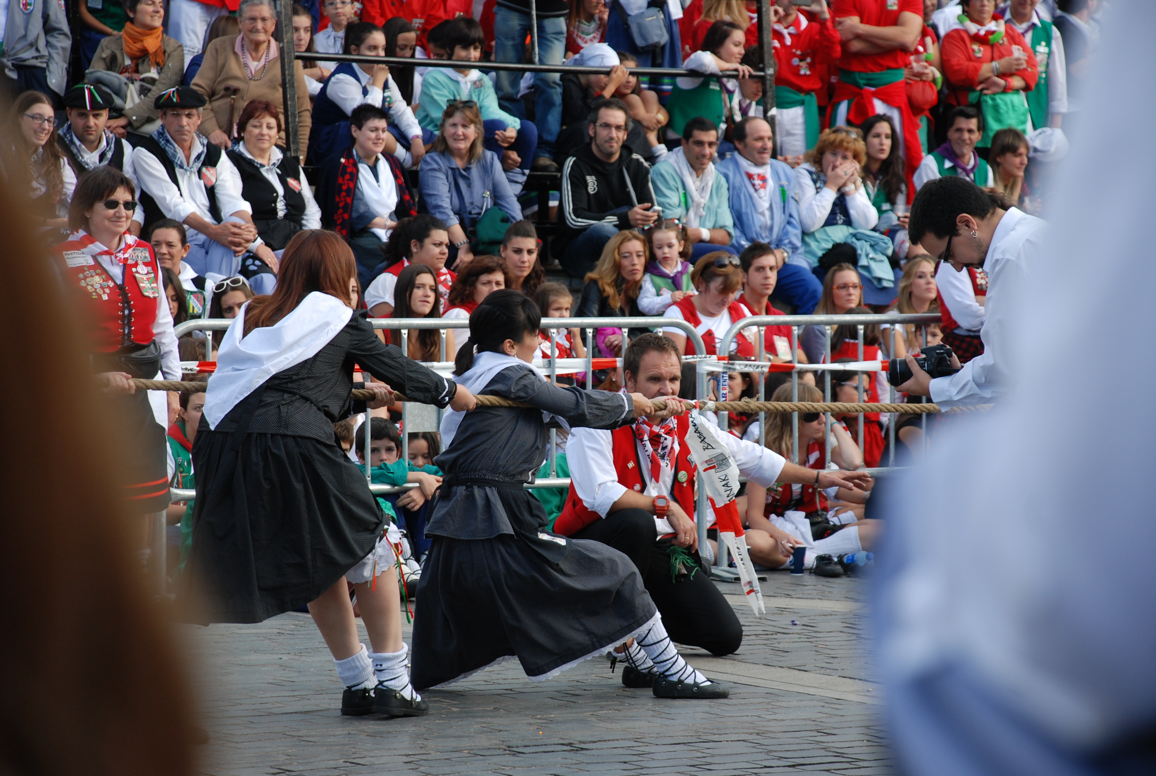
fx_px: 4827
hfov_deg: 13.7
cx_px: 578
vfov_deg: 9.2
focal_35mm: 150
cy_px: 388
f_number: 5.6
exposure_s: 1/125
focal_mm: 100
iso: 200
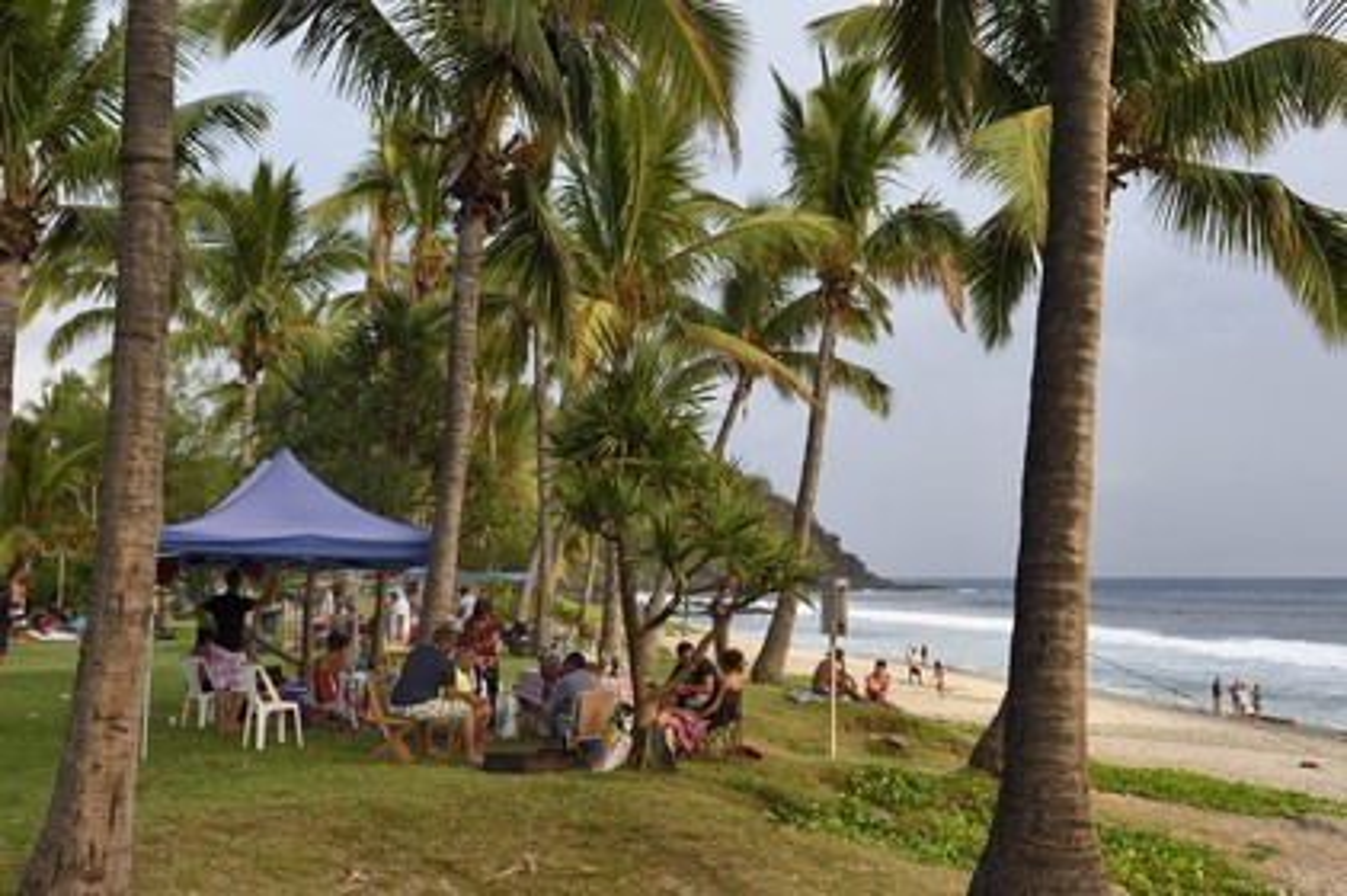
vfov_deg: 36.8
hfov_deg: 53.2
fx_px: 1346
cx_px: 674
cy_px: 448
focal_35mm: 36
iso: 800
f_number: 8
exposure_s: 1/250
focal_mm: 36
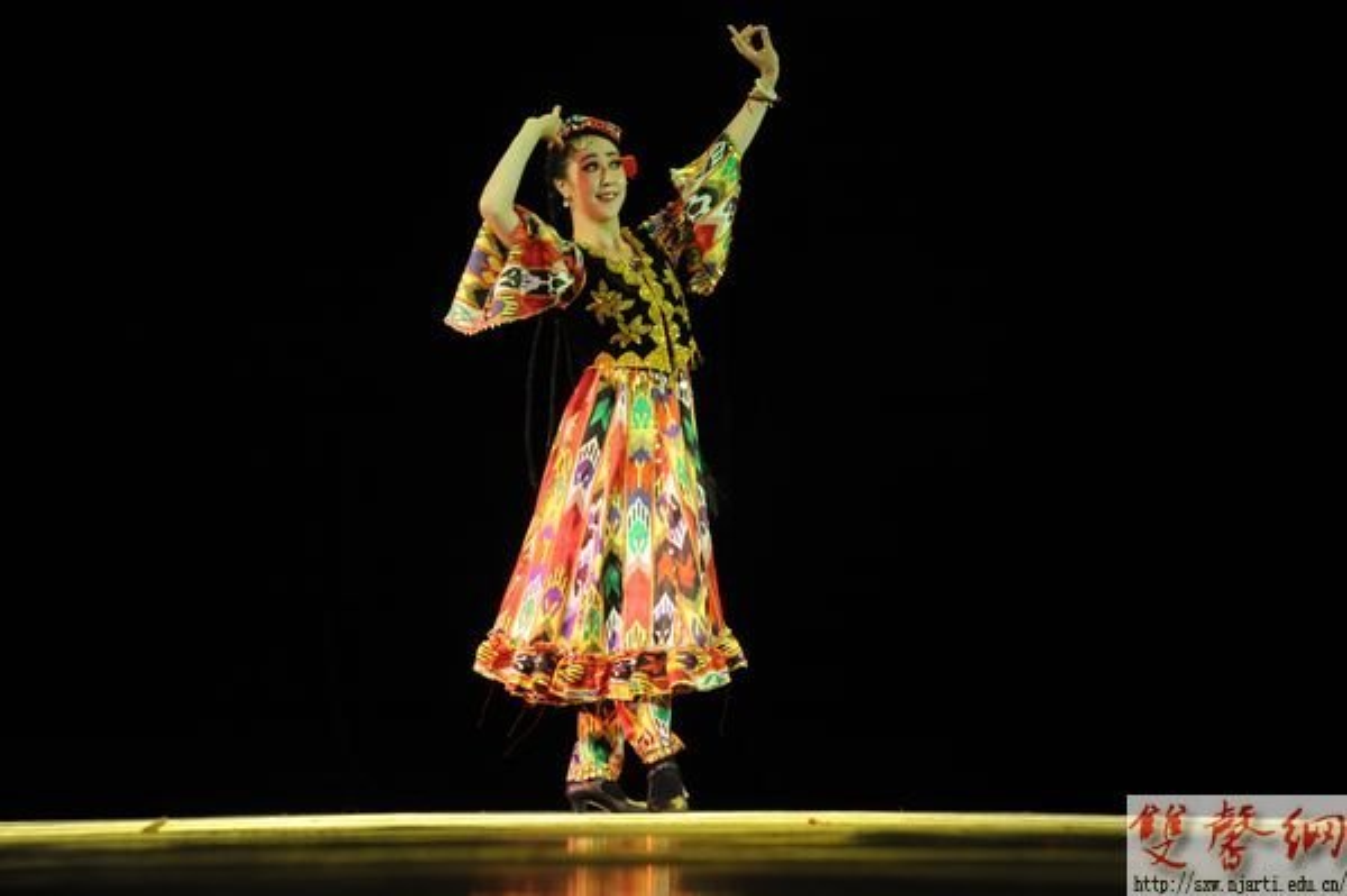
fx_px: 2617
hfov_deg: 28.9
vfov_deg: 19.4
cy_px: 448
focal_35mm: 70
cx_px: 674
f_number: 7.1
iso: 2000
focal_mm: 70
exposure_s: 1/200
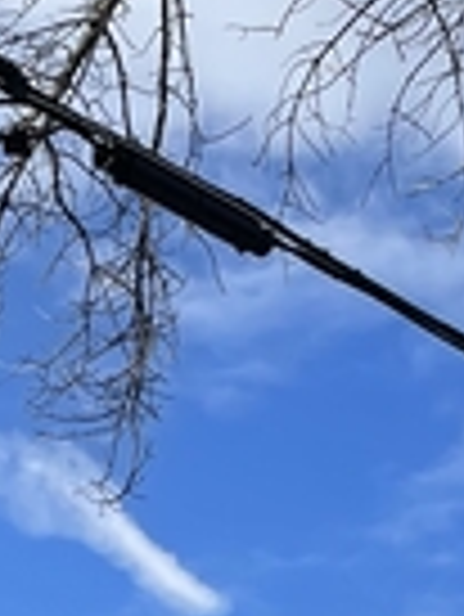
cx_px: -77
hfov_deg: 9.7
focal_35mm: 152
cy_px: 1043
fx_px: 2712
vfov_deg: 12.1
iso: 32
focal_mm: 4.2
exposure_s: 1/2959
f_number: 1.6
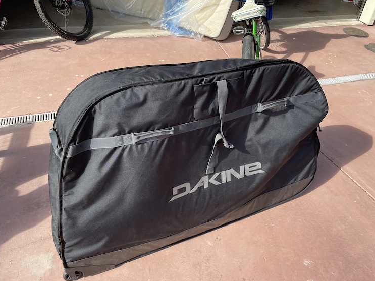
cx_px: 198
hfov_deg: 63.4
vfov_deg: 49.7
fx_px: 303
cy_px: 145
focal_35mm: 28
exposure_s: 1/1420
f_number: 1.6
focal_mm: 5.1
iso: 32
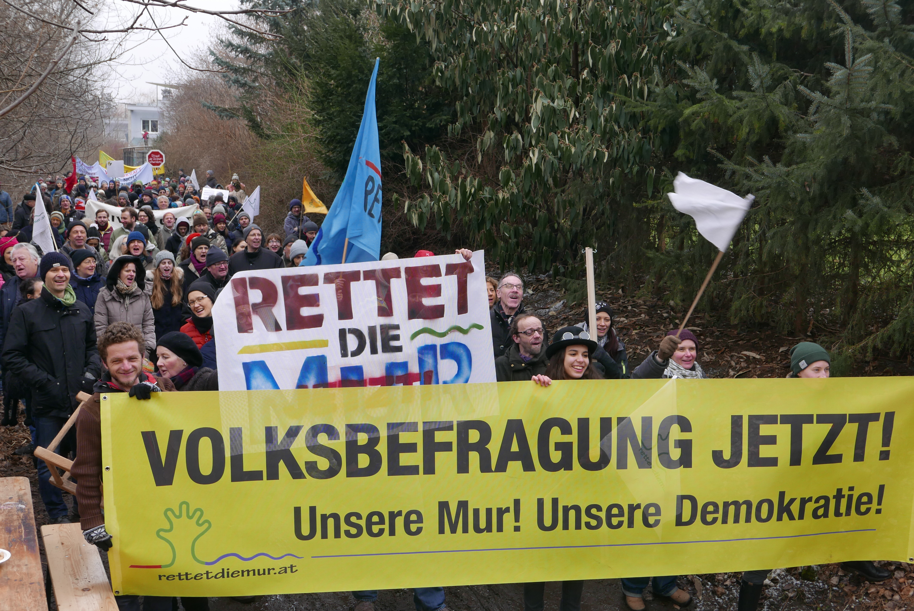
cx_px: 457
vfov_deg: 35.1
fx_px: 966
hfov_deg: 50.7
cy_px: 306
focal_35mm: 38
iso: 200
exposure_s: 1/125
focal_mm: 17.2
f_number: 5.6
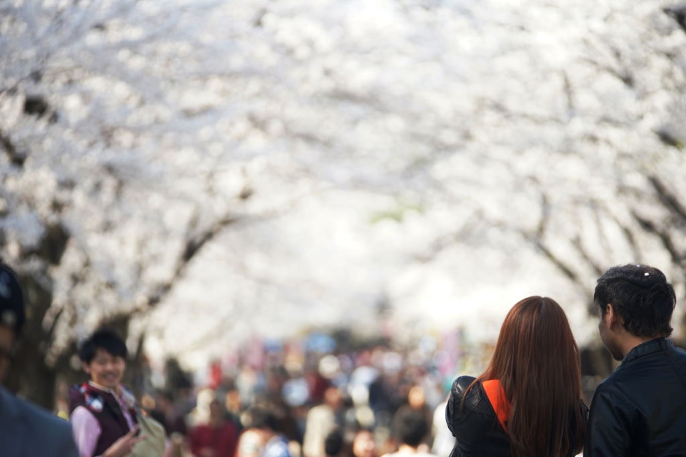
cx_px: 343
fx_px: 3429
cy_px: 228
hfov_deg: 11.4
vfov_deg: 7.6
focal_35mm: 180
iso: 320
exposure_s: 1/200
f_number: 2.8
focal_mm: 180
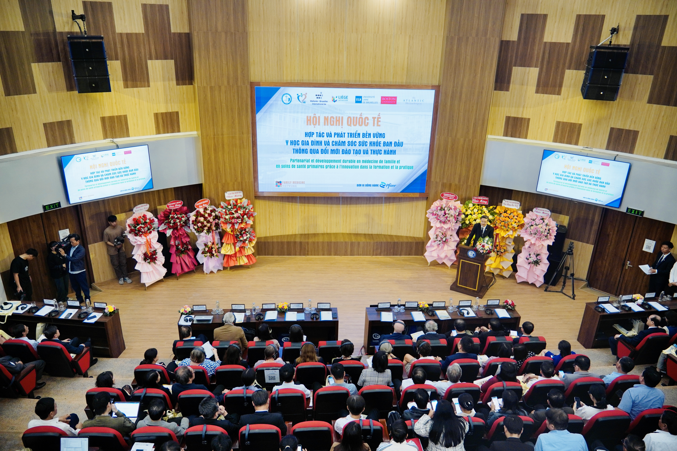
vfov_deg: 50.4
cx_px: 338
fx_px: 480
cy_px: 226
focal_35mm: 26
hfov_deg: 70.4
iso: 400
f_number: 2.8
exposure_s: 1/60
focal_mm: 17
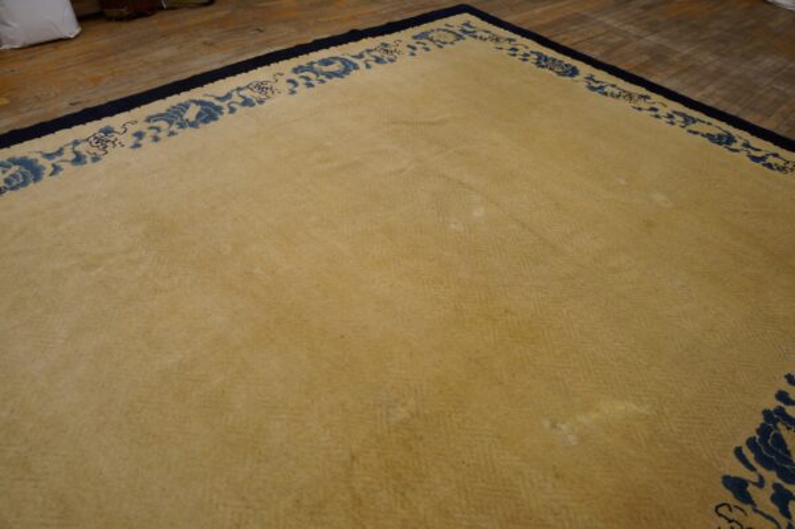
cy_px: 264
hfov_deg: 67.4
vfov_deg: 47.9
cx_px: 398
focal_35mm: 27
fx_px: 596
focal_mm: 18
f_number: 4
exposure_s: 1/60
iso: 400
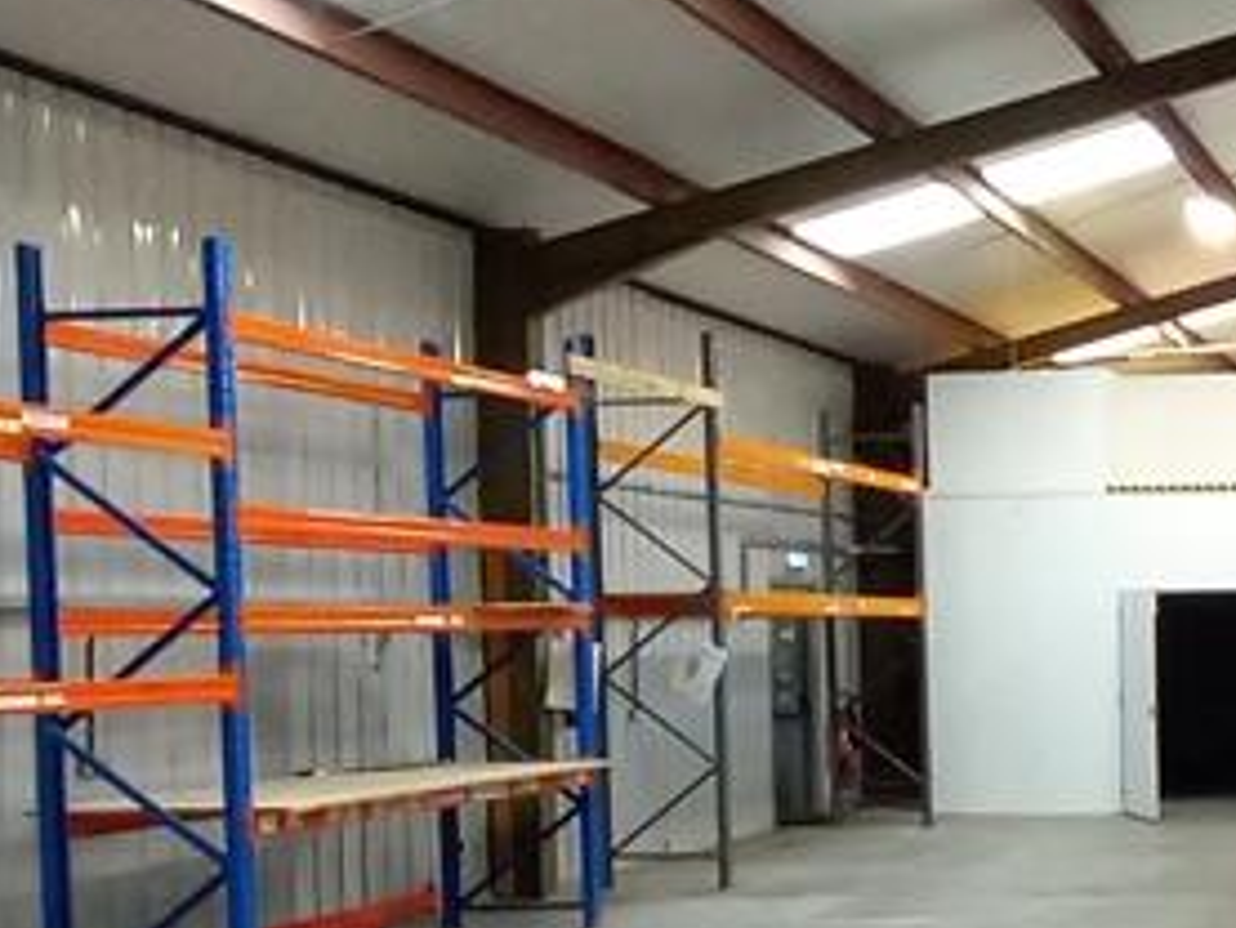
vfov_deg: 30.0
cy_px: 642
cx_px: 1522
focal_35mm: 48
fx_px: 1715
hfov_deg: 32.1
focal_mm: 1.13
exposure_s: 1/50
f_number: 2.2
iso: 160
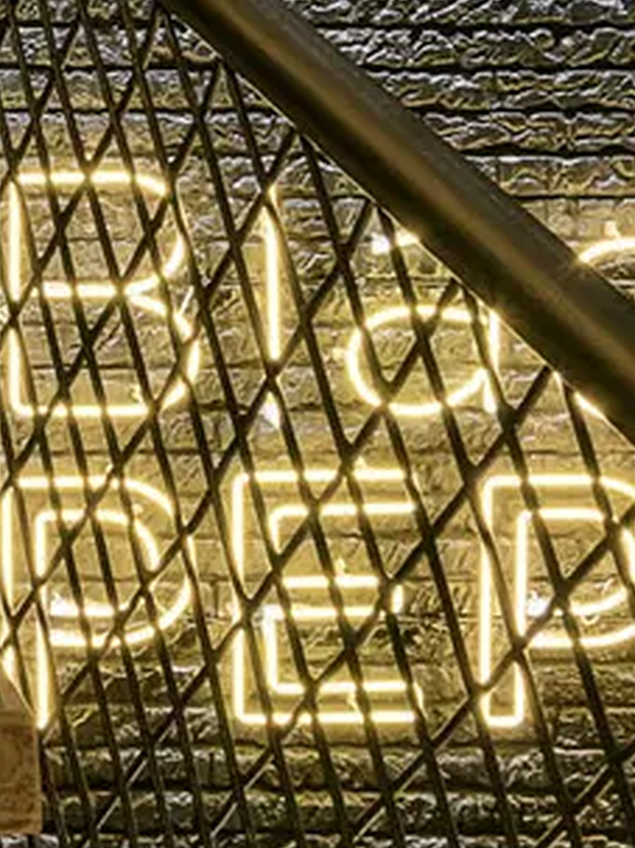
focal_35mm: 183
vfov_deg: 10.4
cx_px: -943
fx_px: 4479
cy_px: -522
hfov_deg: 7.5
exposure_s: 1.3
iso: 64
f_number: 13
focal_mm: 36
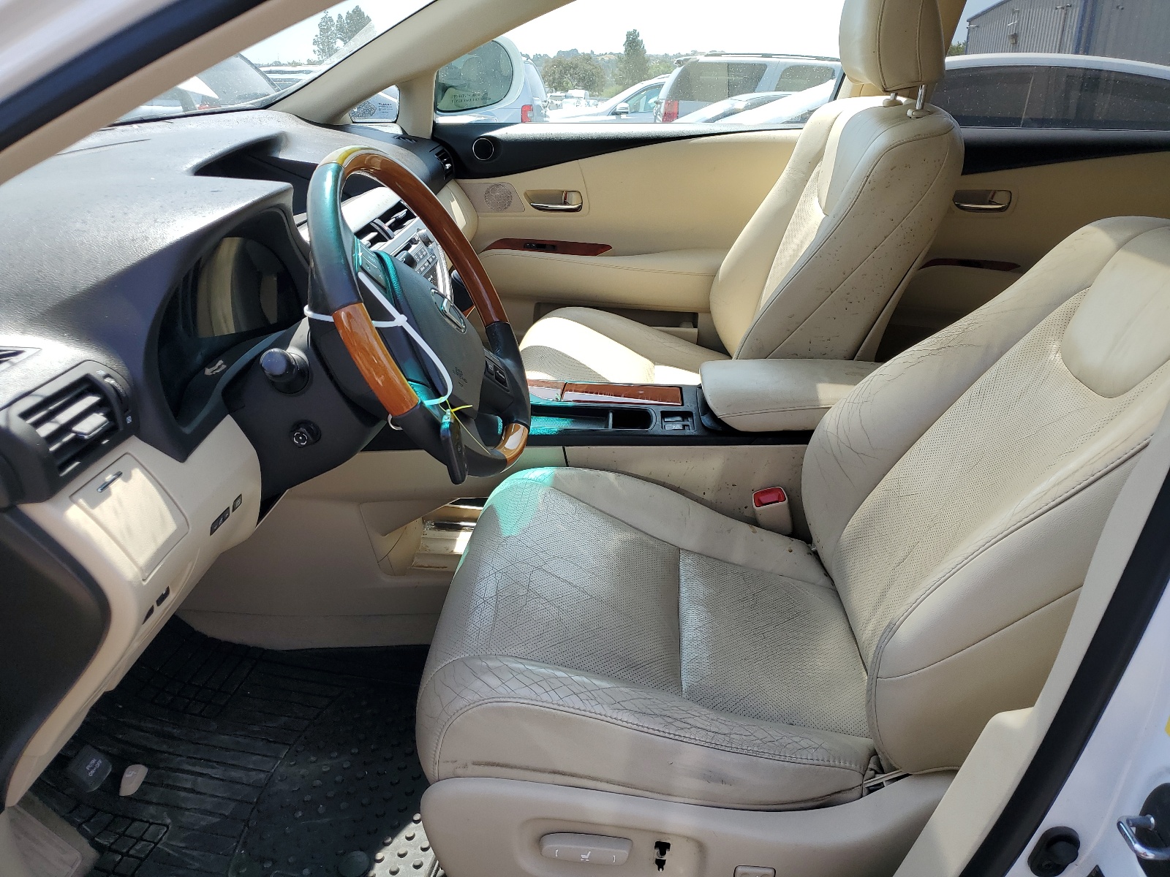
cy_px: 438
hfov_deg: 67.3
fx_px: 879
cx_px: 585
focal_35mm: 26
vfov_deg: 53.1
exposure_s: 1/1111
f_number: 1.5
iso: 50
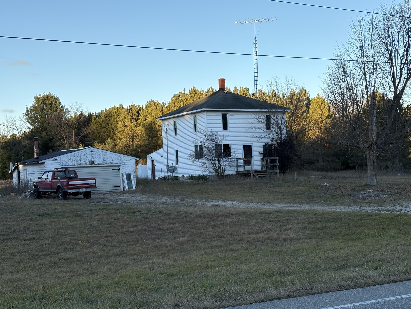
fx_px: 629
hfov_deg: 36.2
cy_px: 157
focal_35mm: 53
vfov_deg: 27.5
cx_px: 209
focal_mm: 5.96
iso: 32
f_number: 1.6
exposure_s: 1/884
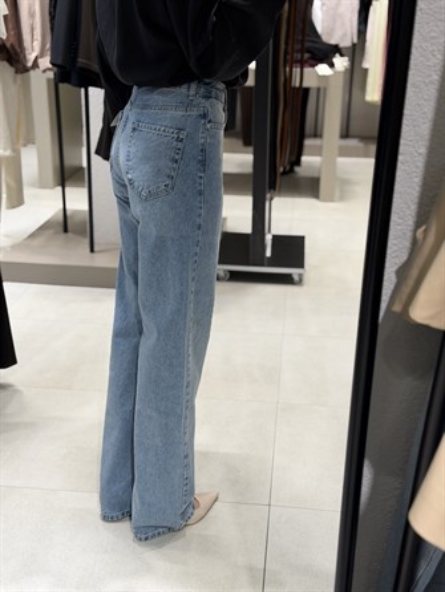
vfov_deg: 39.6
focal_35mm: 48
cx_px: 222
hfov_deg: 30.3
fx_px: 822
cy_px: 296
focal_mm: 6.76
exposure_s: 1/100
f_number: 1.78
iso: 50
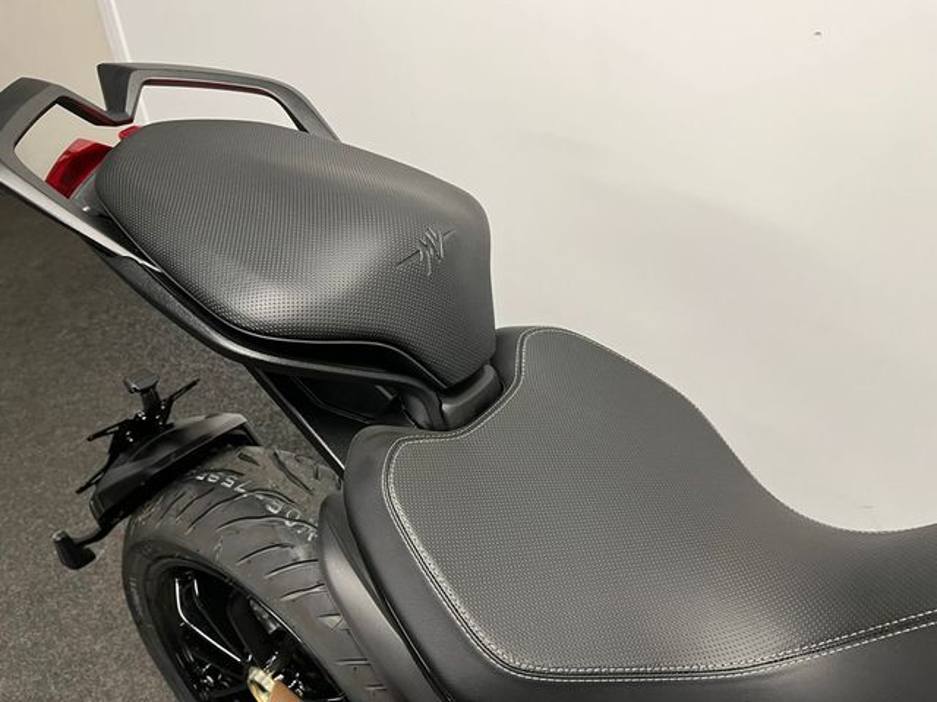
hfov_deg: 67.3
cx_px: 468
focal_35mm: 26
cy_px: 351
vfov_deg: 53.1
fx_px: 704
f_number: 1.6
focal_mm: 5.1
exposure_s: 1/50
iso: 100
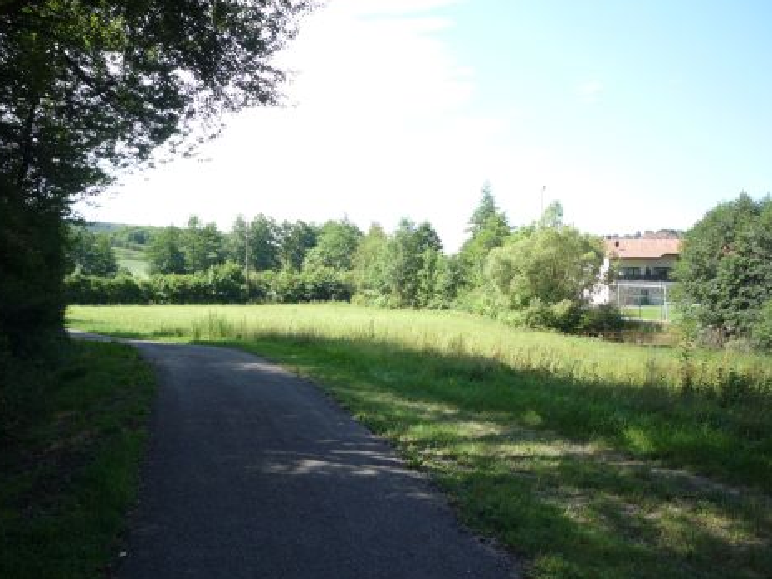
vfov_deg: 43.0
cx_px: 377
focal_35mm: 33
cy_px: 285
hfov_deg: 55.3
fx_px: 736
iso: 100
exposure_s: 1/200
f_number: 4
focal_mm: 5.2
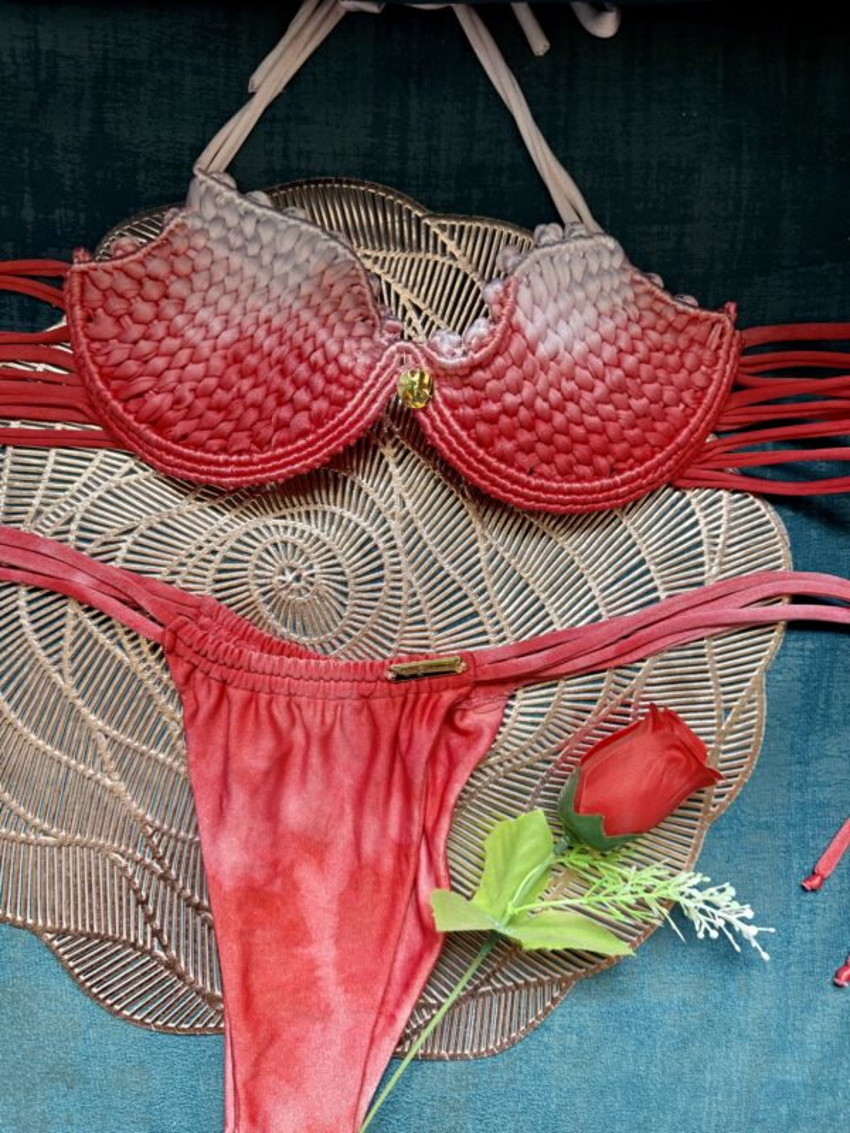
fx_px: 786
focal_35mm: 24
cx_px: 425
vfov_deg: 71.6
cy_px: 566
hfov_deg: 56.8
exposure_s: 1/120
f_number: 1.78
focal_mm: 6.76
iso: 200
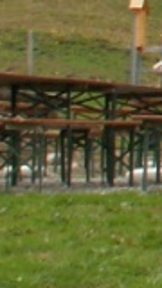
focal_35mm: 244
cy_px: -158
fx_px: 1863
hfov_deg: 4.4
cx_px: 740
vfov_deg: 8.6
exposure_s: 1/80
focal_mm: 5.86
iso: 50
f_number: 8
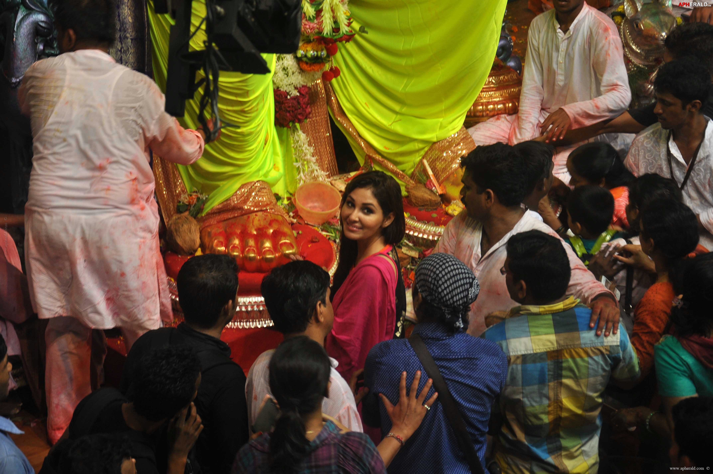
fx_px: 1840
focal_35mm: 93
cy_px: 237
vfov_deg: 14.7
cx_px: 356
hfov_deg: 21.9
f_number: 5.3
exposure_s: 1/60
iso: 400
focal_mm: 62
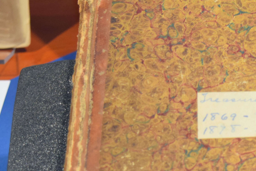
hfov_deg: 12.8
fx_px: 1131
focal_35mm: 159
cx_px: 232
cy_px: 171
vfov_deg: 8.6
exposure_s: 1/60
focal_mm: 40
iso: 1100
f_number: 4.8
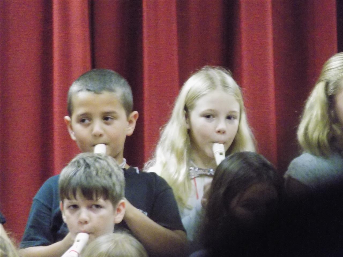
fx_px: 5797
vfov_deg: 2.5
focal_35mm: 585
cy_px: 128
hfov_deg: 3.4
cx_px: 172
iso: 1600
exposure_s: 1/15
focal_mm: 104
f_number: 5.9
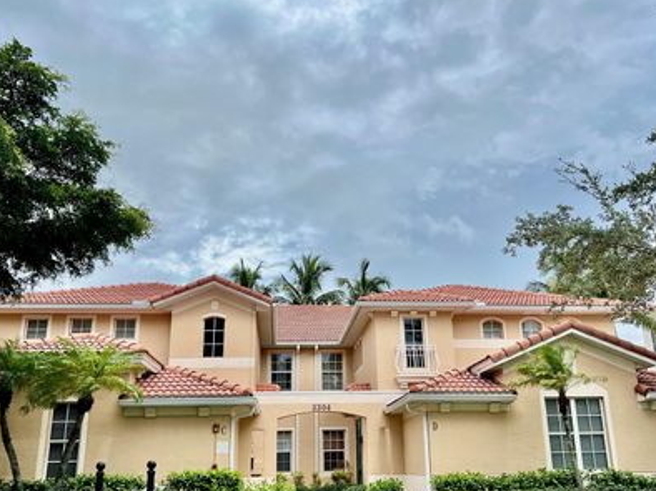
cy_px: 277
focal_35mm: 33
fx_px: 625
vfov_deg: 42.8
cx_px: 333
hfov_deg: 55.4
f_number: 1.5
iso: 50
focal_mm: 5.7
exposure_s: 1/5587
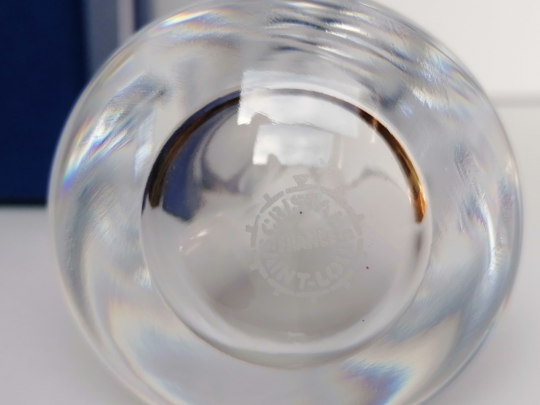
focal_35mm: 54
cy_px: 202
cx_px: 270
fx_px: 842
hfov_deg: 35.5
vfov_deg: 27.0
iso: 50
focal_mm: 4.75
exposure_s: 1/154
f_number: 1.8
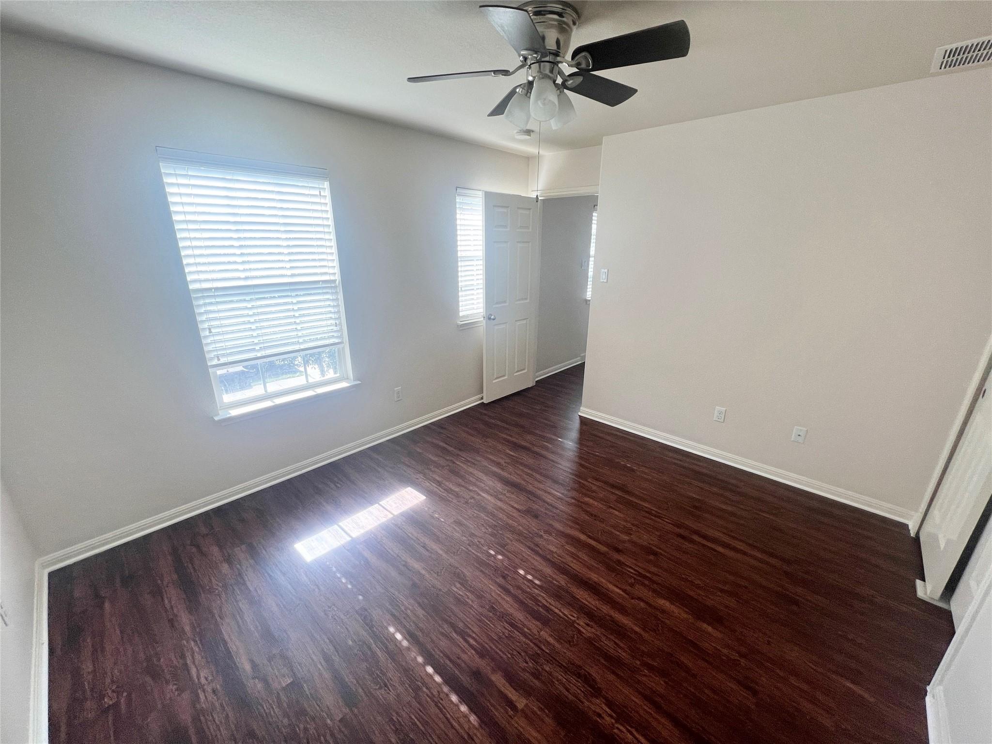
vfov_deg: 89.9
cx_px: 496
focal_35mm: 13
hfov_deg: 106.2
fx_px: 373
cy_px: 372
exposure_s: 1/99
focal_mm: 1.57
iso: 64
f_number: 1.8
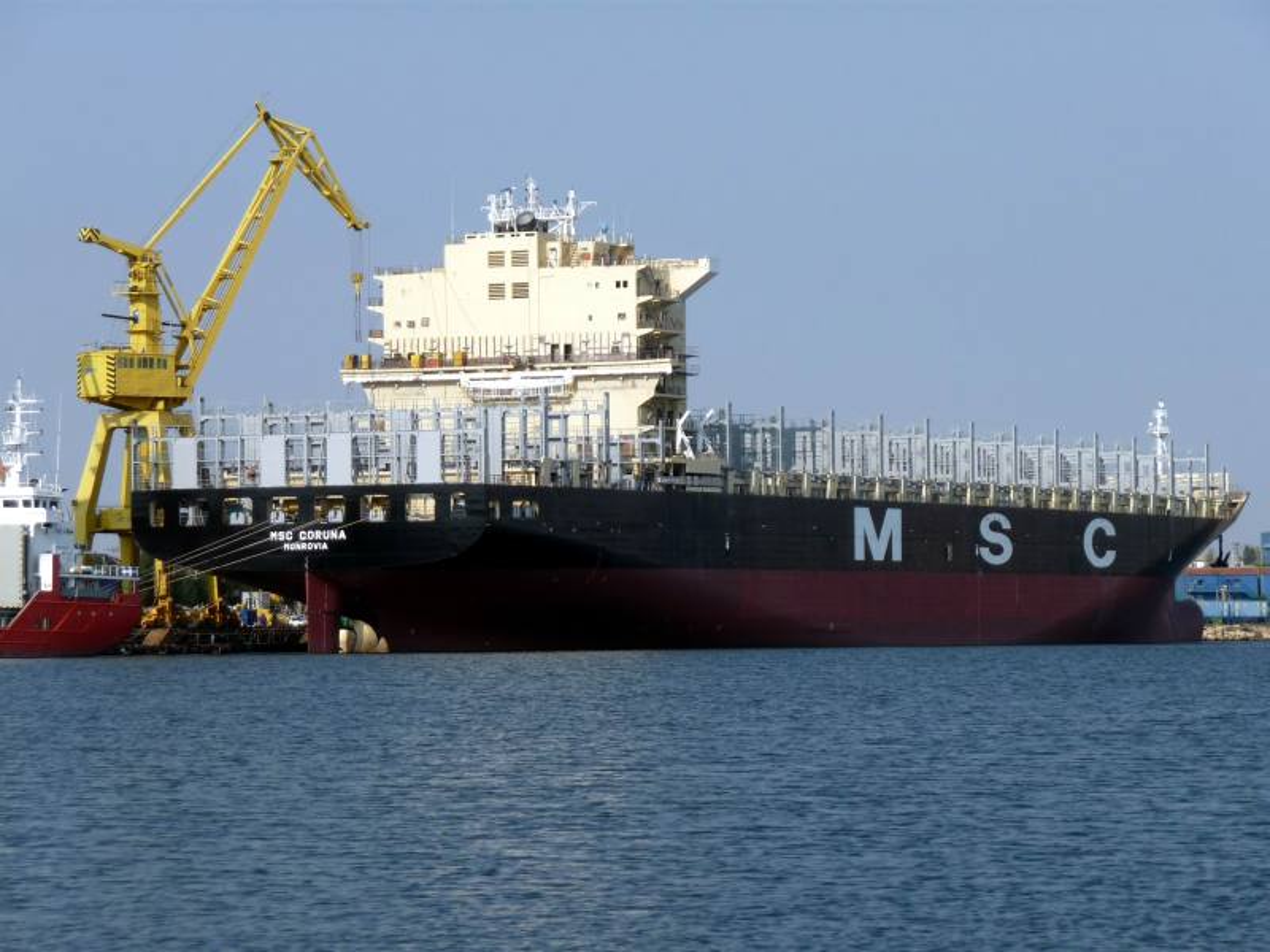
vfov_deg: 10.5
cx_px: 635
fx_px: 5173
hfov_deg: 14.0
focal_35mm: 141
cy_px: 476
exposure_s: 1/800
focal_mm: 24.1
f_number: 4.8
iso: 100
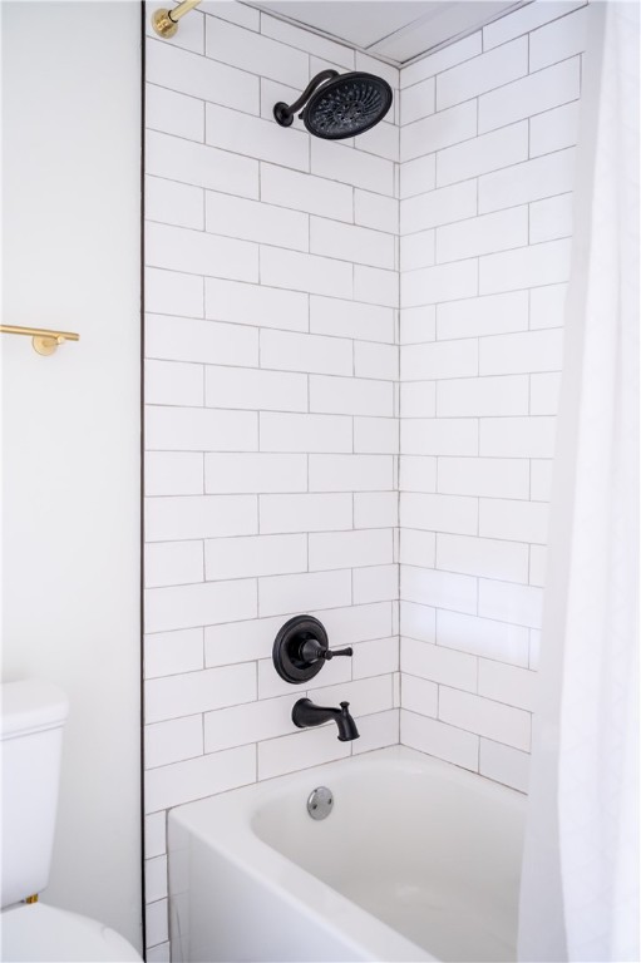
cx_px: 320
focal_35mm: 31
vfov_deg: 60.3
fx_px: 829
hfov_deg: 42.3
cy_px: 482
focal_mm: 31
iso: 1250
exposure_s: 1.6
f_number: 2.8
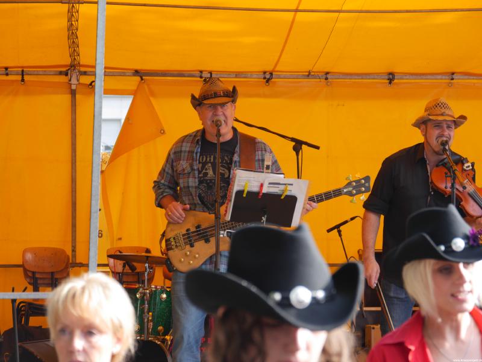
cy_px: 181
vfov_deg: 11.6
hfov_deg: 15.4
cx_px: 241
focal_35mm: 128
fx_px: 1782
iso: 320
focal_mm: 64
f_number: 5.7
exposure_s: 1/125
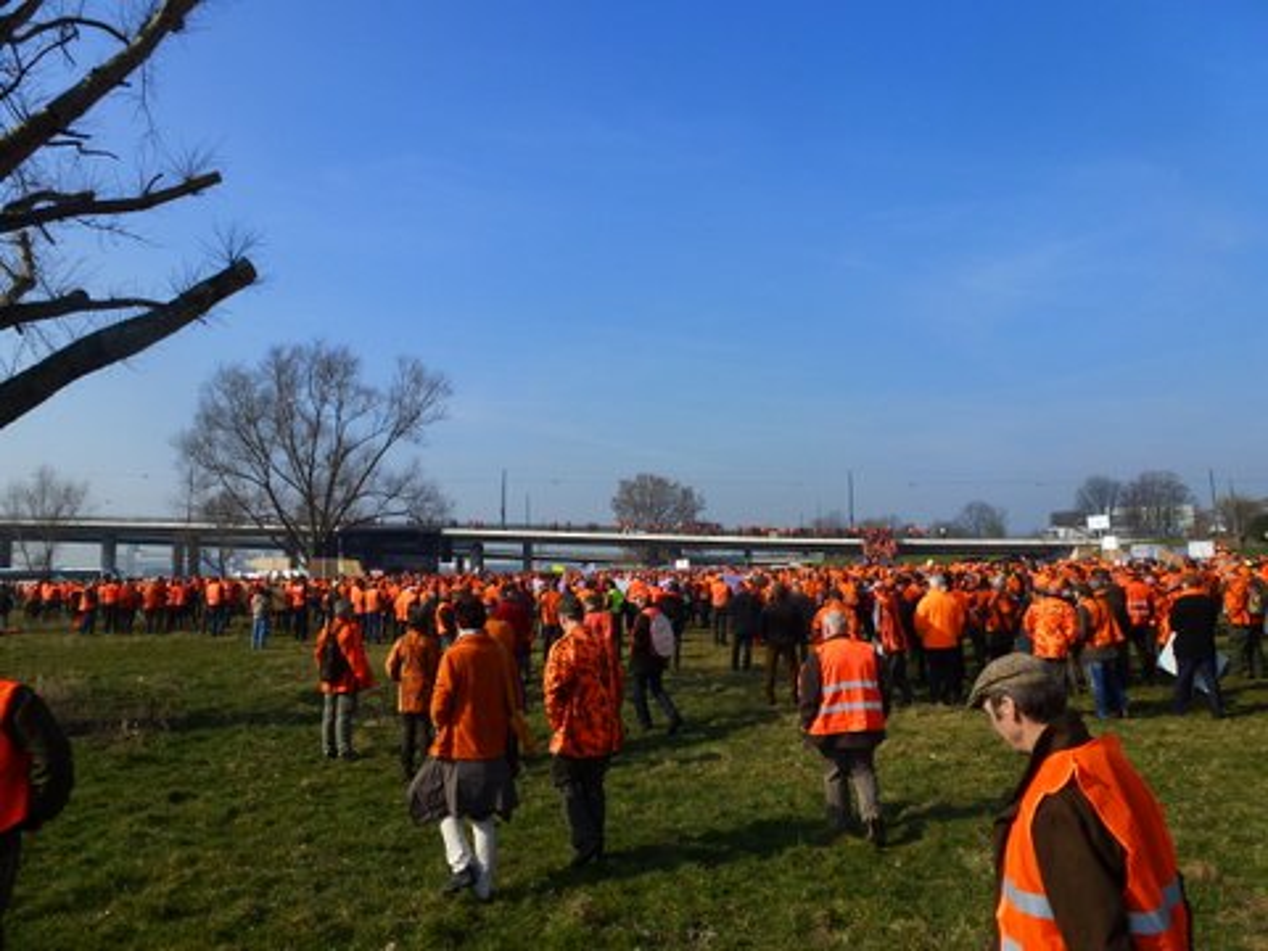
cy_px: 476
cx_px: 634
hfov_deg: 71.6
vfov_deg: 56.8
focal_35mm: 24
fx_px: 879
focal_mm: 4.3
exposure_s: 1/800
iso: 100
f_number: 4
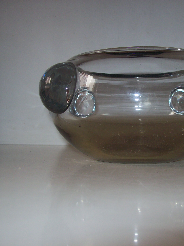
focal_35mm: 49
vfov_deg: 38.9
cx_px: 129
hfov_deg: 29.4
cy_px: 122
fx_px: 347
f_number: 2.7
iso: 80
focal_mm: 6
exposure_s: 1/64
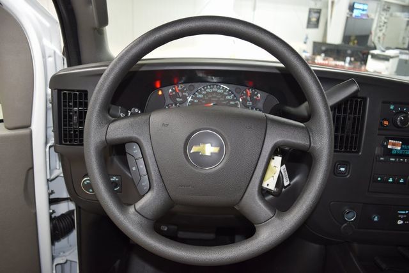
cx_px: 204
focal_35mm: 27
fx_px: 307
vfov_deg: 48.0
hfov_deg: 67.4
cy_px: 136
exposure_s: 1/30
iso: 800
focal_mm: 18
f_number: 3.5
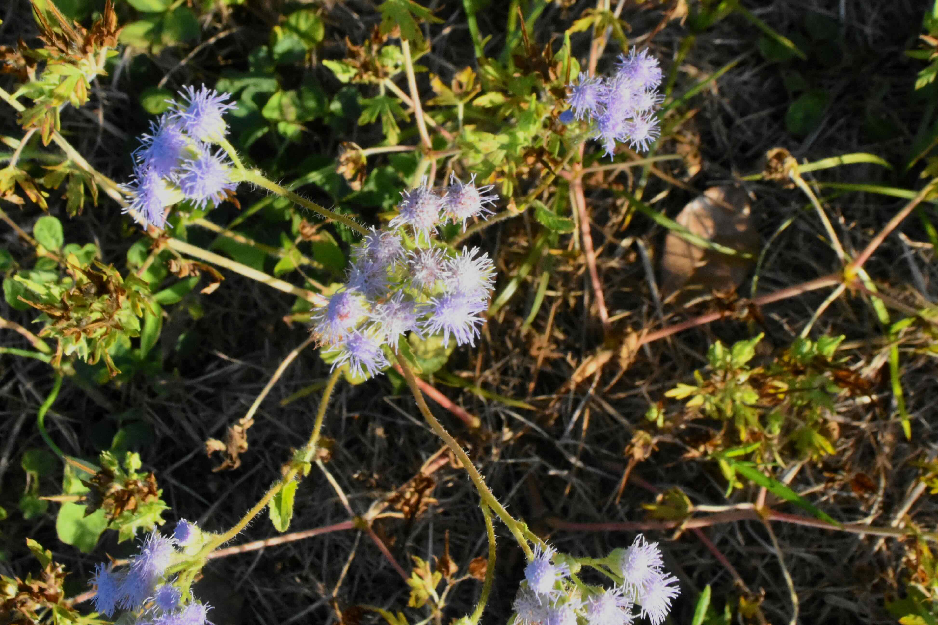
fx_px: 782
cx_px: 469
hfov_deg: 61.9
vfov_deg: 43.6
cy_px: 312
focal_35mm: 30
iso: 5000
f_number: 16
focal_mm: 20
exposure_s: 1/1000
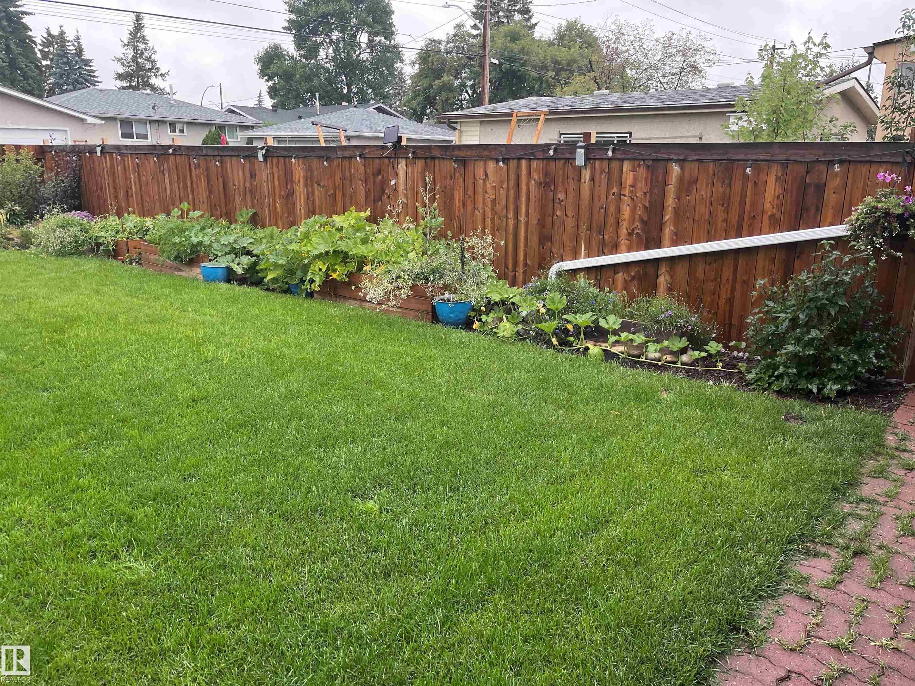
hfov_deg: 67.3
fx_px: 687
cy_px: 343
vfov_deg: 53.1
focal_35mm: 26
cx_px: 458
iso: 125
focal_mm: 5.1
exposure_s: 1/121
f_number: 1.6
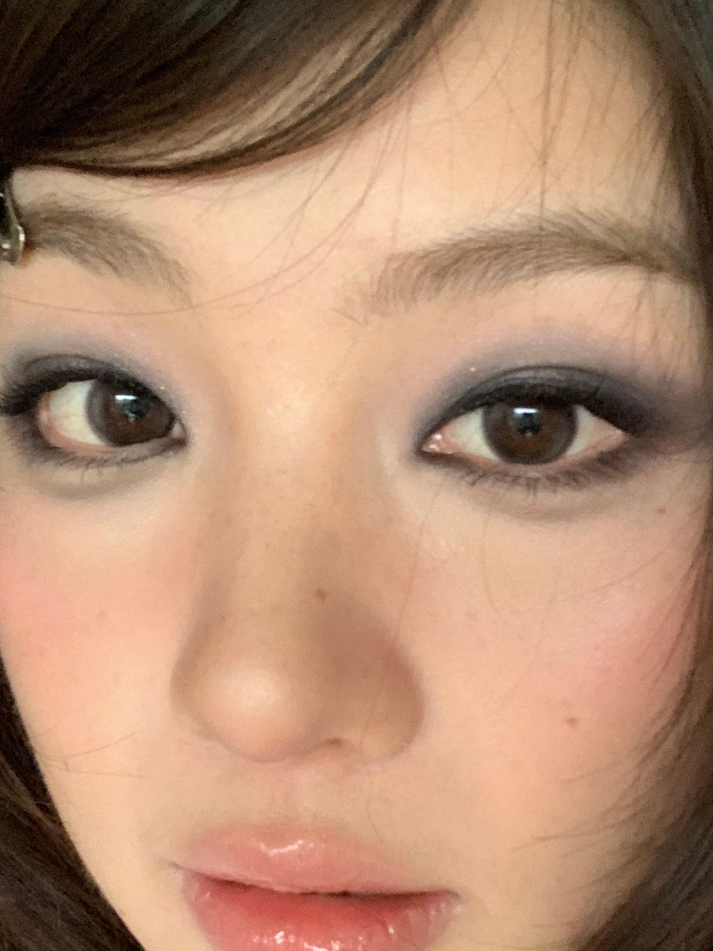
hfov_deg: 24.8
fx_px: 1621
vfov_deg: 32.5
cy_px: 627
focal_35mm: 59
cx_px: 434
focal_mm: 2.87
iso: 320
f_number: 2.2
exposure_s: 1/47
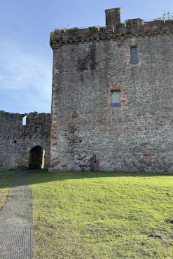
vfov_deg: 67.3
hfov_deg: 47.9
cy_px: 124
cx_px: 96
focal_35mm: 27
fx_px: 194
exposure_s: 1/1410
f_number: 1.78
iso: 80
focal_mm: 6.76
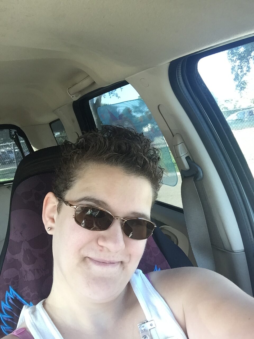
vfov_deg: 58.4
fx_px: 303
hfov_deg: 45.4
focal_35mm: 31
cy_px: 170
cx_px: 127
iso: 32
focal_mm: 2.65
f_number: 2.2
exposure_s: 1/60
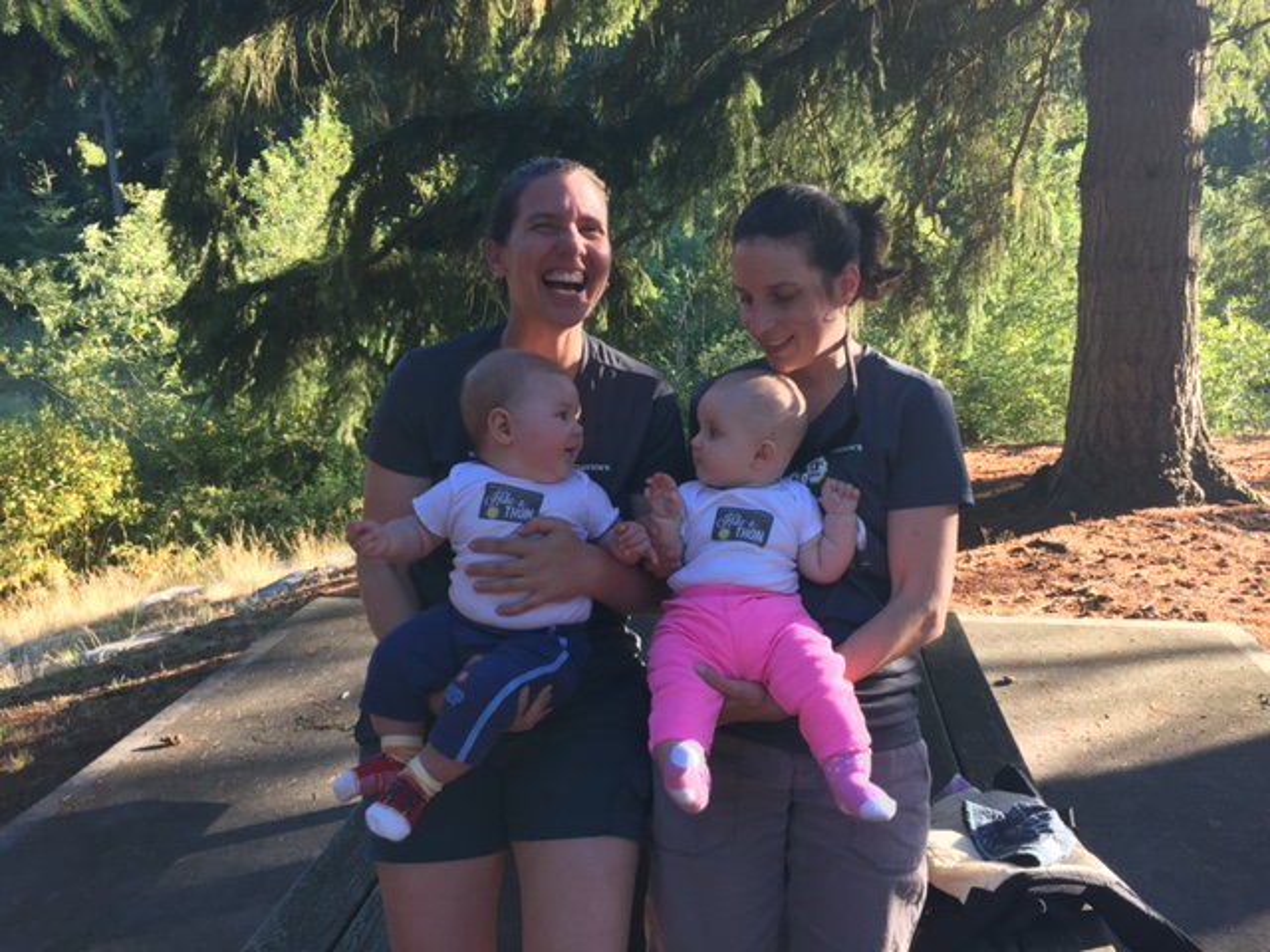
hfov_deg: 61.7
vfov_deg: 48.2
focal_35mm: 29
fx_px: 1064
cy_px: 476
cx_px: 635
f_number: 2.2
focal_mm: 4.15
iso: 50
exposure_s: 1/120
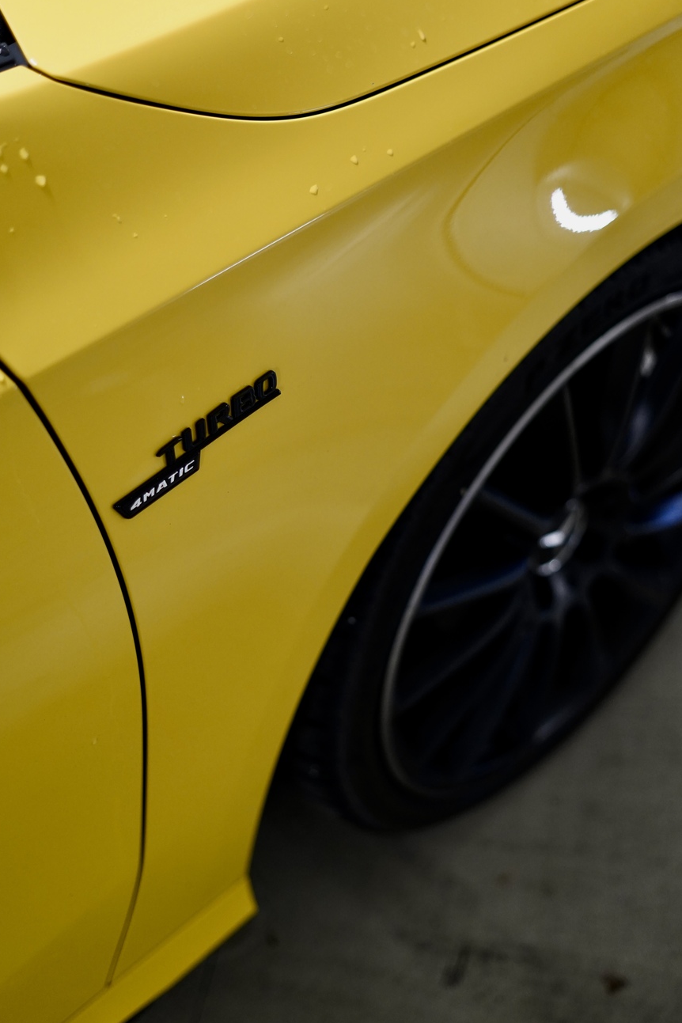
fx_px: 1648
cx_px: 346
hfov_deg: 23.4
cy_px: 494
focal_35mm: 58
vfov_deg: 34.5
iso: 2500
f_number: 2
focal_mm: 50
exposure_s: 1/160
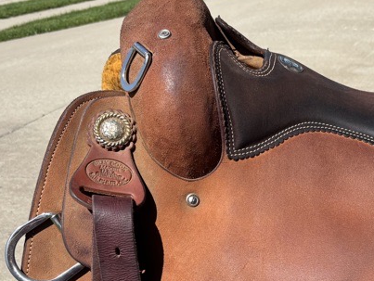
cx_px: 281
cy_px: 276
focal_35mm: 58
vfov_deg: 24.2
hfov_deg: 32.6
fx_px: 627
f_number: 1.6
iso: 50
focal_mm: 5.96
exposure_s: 1/3106
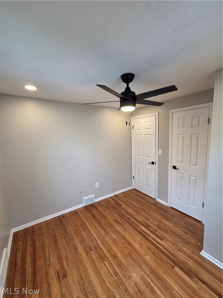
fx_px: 112
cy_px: 149
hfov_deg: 89.9
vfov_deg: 106.2
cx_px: 112
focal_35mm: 13
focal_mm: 2.2
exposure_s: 1/120
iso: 160
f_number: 2.2
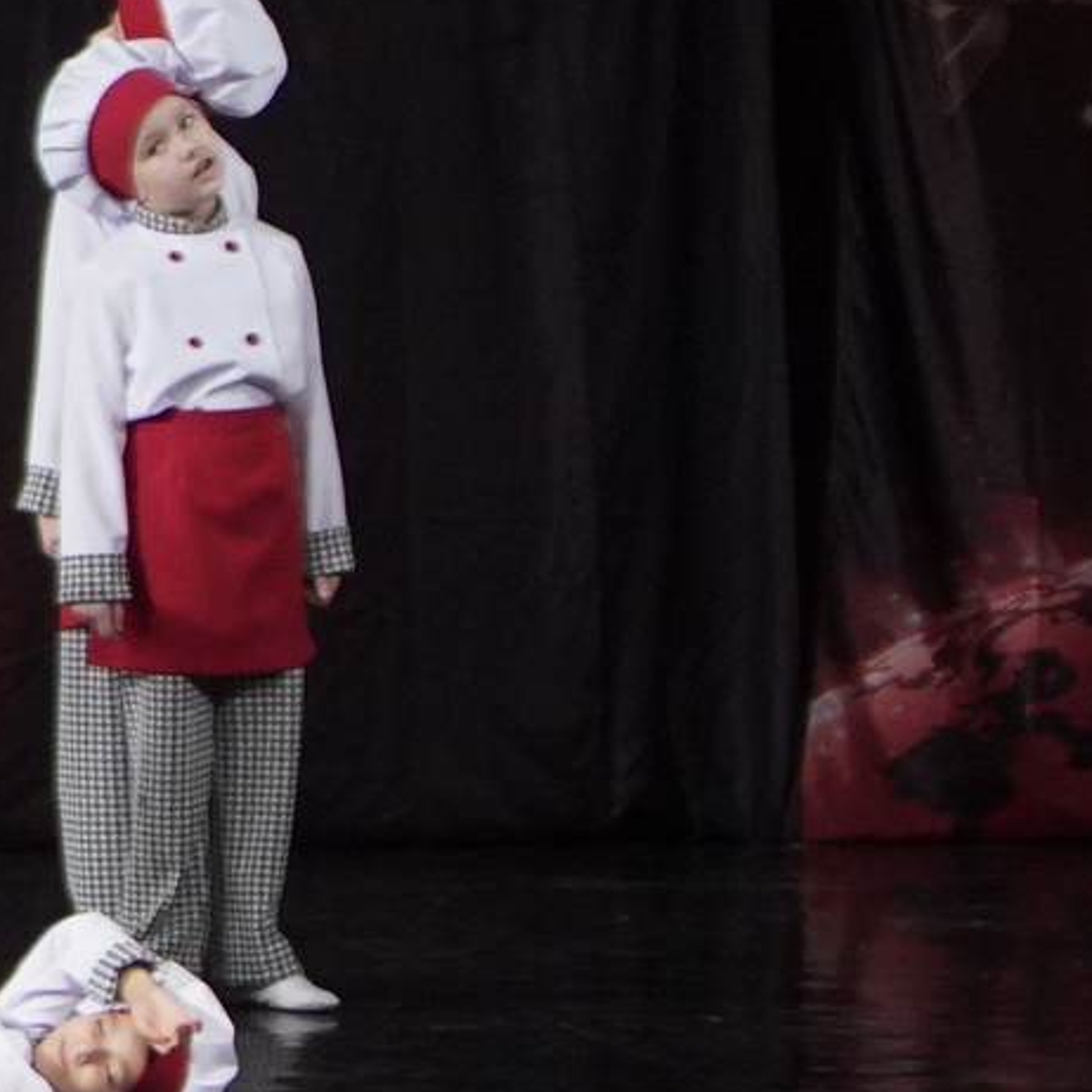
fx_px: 17631
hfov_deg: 3.5
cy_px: -39
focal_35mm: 494
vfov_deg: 3.5
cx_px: -1867
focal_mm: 70
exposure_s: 1/500
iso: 2000
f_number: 2.8
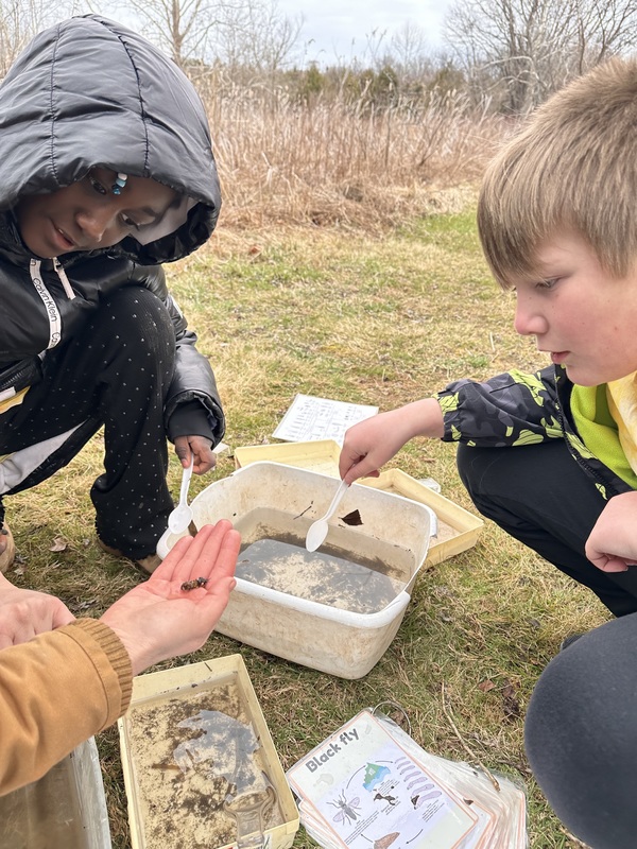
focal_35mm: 24
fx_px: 589
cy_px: 424
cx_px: 318
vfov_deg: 71.6
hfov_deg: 56.8
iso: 80
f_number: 1.78
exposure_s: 1/491
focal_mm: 6.86
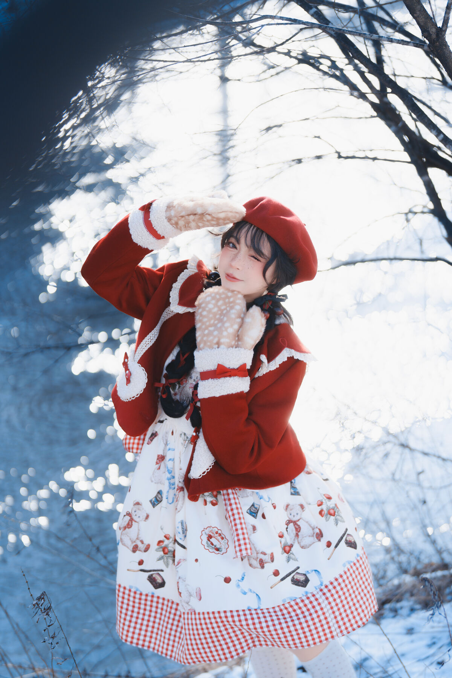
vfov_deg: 27.0
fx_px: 1412
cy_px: 339
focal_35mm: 75
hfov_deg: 18.2
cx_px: 226
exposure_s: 1/2500
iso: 100
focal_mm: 50
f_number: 1.4
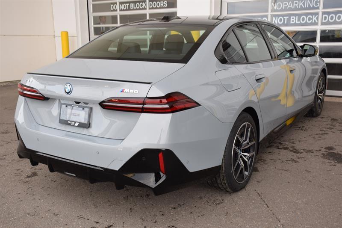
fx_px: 370
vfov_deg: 34.2
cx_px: 171
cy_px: 114
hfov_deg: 49.6
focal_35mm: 39
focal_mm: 26
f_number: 5.6
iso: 250
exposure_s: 1/125
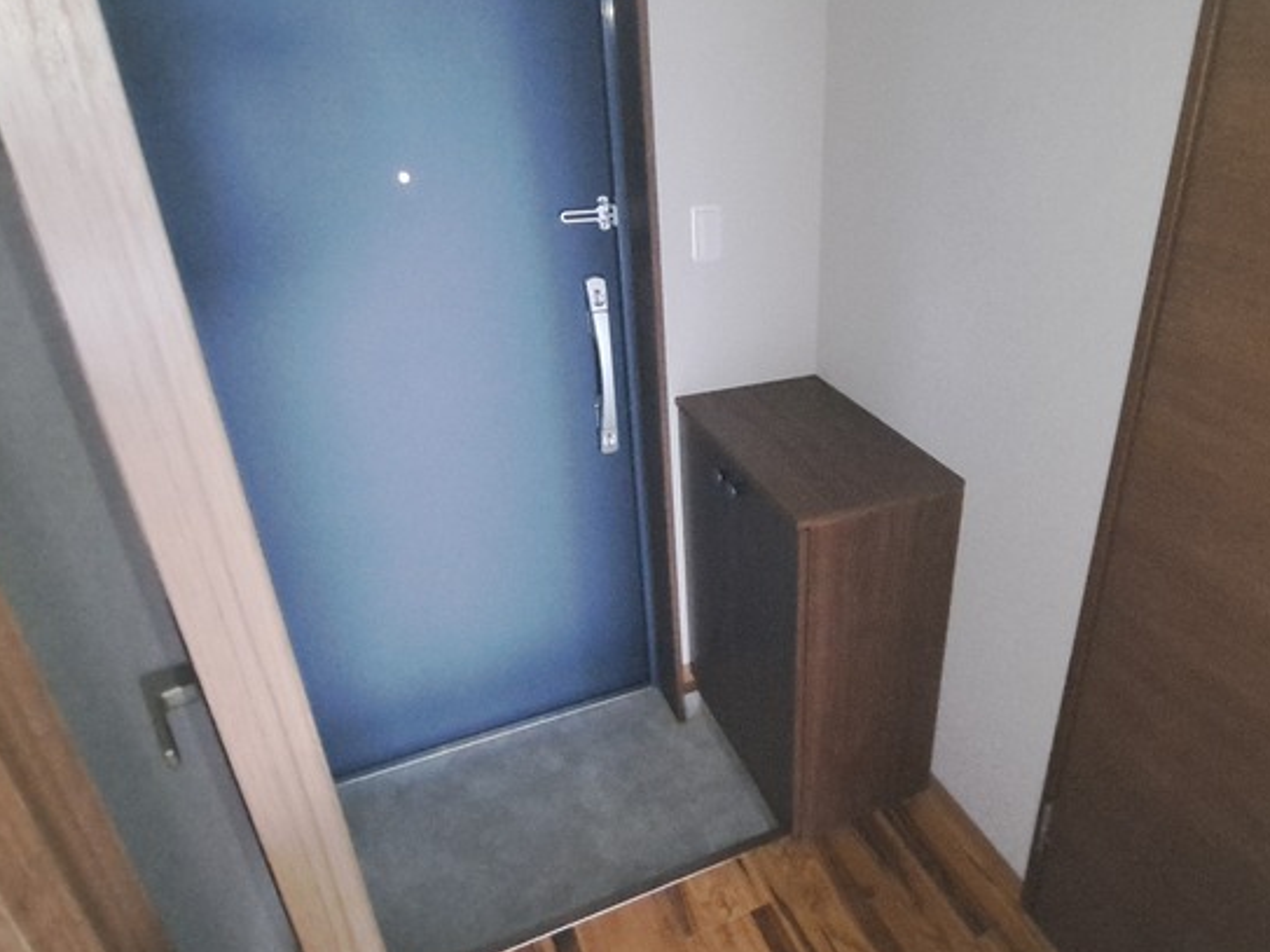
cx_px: 835
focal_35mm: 23
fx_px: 844
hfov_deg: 72.0
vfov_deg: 58.9
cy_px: 475
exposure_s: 1/17
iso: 800
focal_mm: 1.74
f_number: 2.2
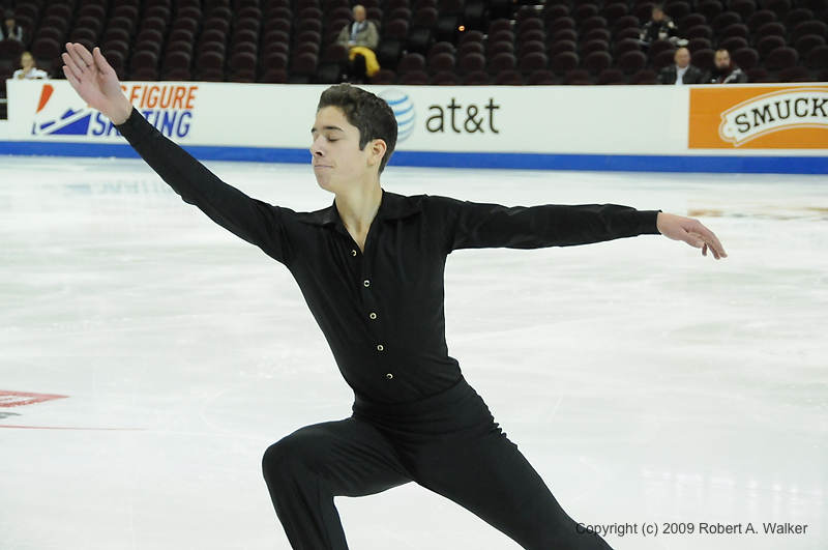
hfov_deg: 19.5
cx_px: 414
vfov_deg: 13.0
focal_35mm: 105
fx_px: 2412
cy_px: 275
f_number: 5.6
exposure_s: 1/640
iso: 3200
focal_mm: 70
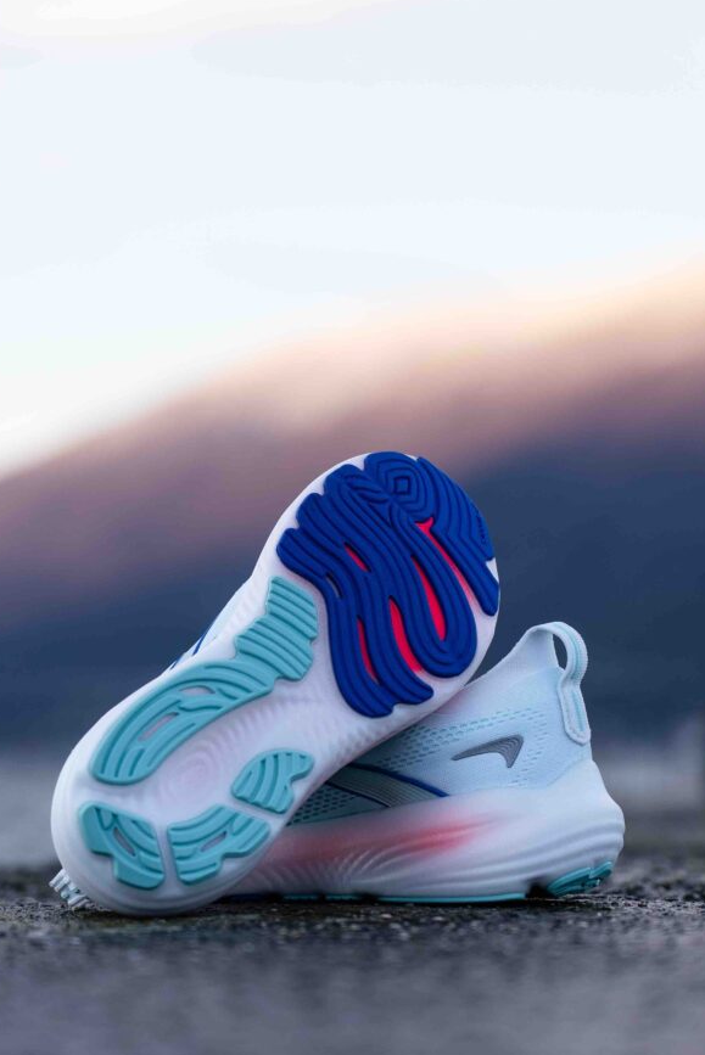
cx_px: 398
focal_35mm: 124
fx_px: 3638
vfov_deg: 16.5
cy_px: 537
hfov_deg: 11.1
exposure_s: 1/320
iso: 400
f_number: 4
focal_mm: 105
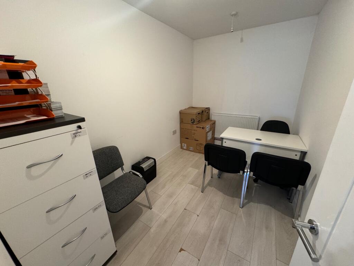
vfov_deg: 85.7
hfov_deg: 102.1
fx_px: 143
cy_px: 133
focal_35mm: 14
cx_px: 177
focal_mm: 2.22
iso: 500
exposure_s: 1/50
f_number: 2.2
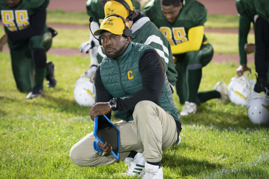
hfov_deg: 10.3
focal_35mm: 200
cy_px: 90
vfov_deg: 6.9
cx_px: 134
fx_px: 1494
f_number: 5
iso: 6400
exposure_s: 1/160
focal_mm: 200
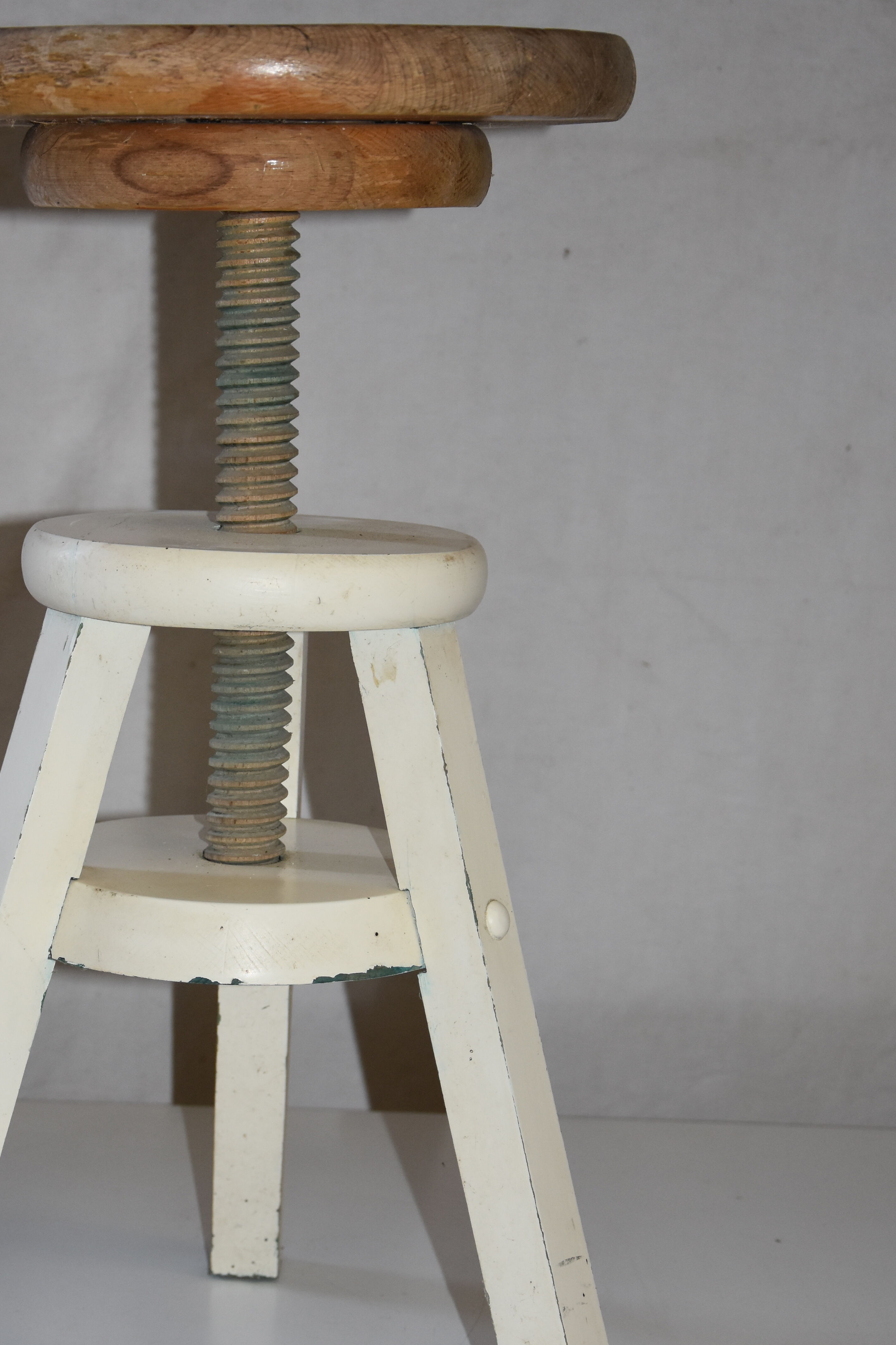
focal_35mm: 84
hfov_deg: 16.2
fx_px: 3136
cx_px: 289
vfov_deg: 24.2
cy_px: 779
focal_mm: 40
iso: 560
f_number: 4.5
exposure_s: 1/60
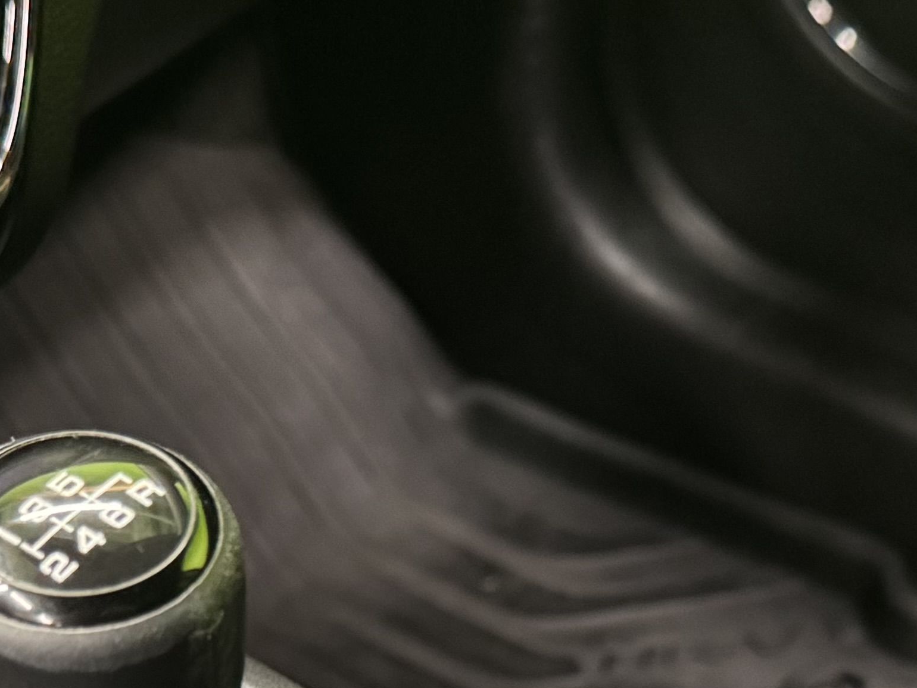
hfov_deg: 21.9
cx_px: 280
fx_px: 2358
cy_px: 895
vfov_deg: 15.8
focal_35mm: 89
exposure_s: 1/33
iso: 800
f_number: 1.78
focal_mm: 6.76
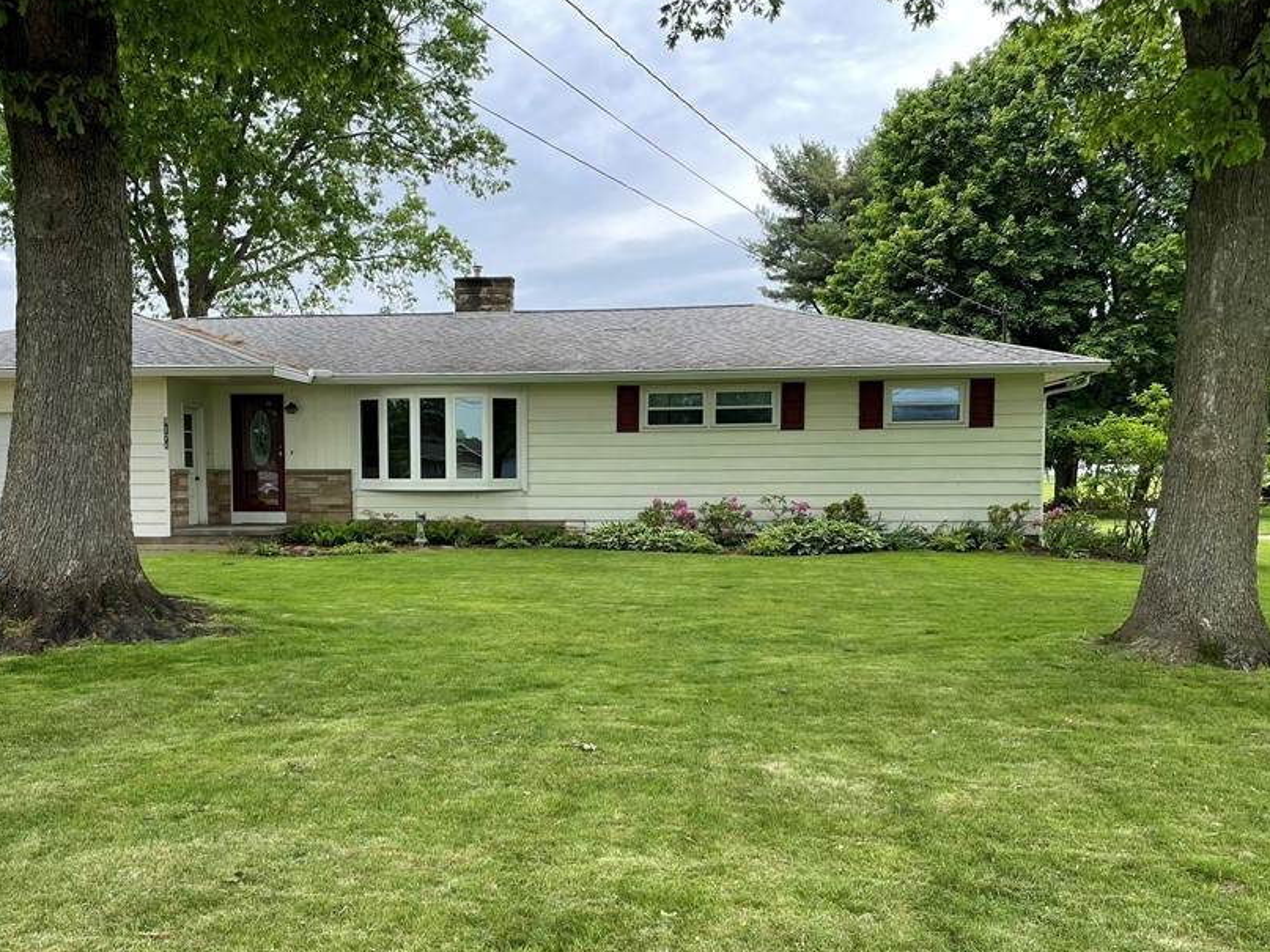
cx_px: 521
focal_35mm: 33
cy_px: 562
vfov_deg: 42.8
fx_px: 1211
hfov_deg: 55.0
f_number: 1.6
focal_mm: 4.2
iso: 32
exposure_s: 1/491
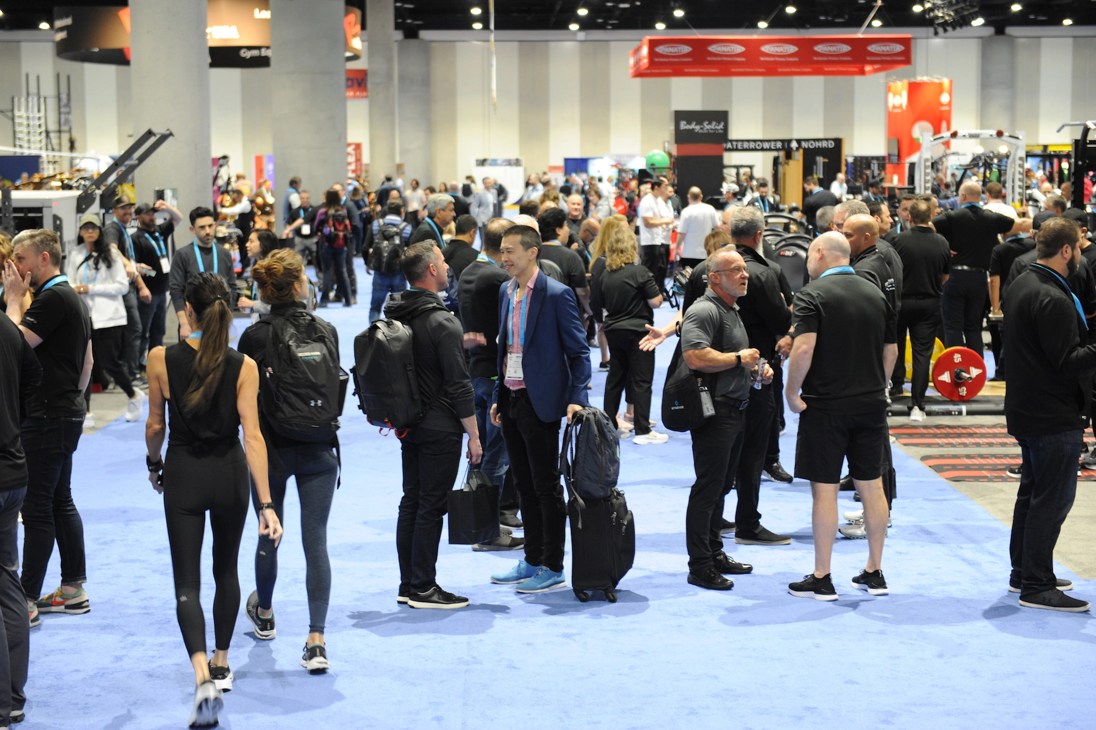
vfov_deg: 19.4
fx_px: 2130
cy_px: 365
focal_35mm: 70
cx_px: 548
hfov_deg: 28.9
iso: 1600
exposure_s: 1/50
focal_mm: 70
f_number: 3.5
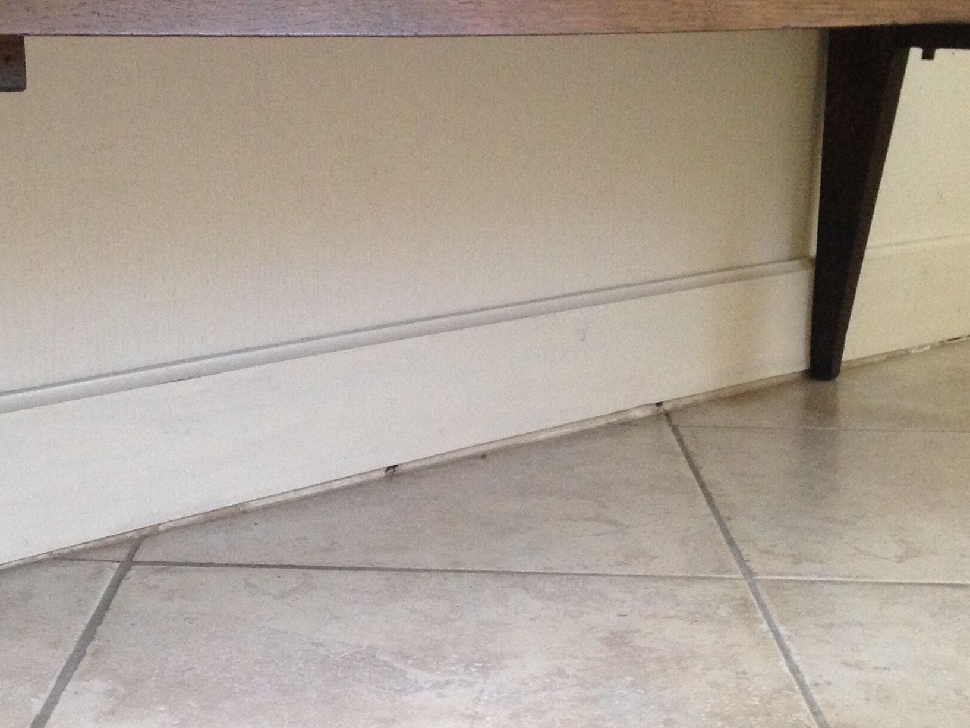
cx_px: 392
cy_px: 508
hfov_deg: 29.3
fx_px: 1849
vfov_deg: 22.1
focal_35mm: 66
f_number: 2.4
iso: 250
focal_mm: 4.12
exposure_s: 1/20
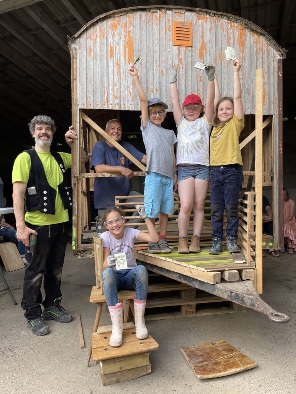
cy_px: 197
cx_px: 148
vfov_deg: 67.3
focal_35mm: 26
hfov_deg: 53.1
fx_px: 296
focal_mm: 5.1
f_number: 1.6
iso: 32
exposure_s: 1/183
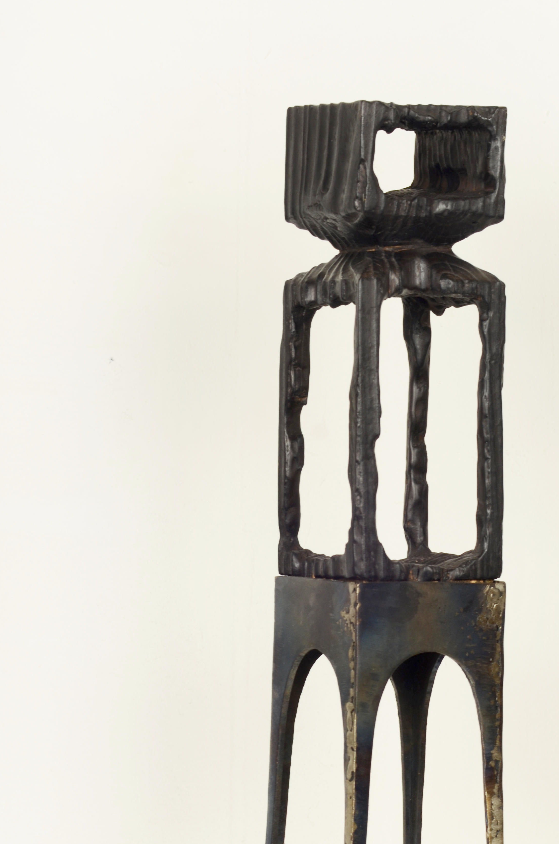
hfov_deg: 7.2
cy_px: 539
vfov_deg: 10.9
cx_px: 370
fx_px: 4439
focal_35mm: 190
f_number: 9
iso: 160
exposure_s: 1/8
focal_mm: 85
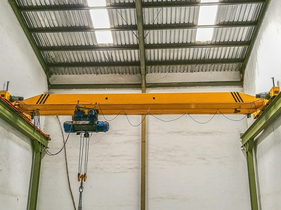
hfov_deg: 65.4
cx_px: 140
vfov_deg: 51.3
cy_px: 105
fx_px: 219
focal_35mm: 27
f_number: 2.2
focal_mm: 4.5
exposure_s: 1/50
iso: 160
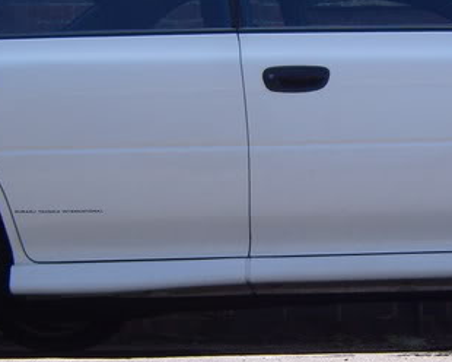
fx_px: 1512
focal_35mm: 113
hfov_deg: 16.8
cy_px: 216
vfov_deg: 13.6
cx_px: 376
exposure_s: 1/250
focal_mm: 7.4
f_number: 7.1
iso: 80
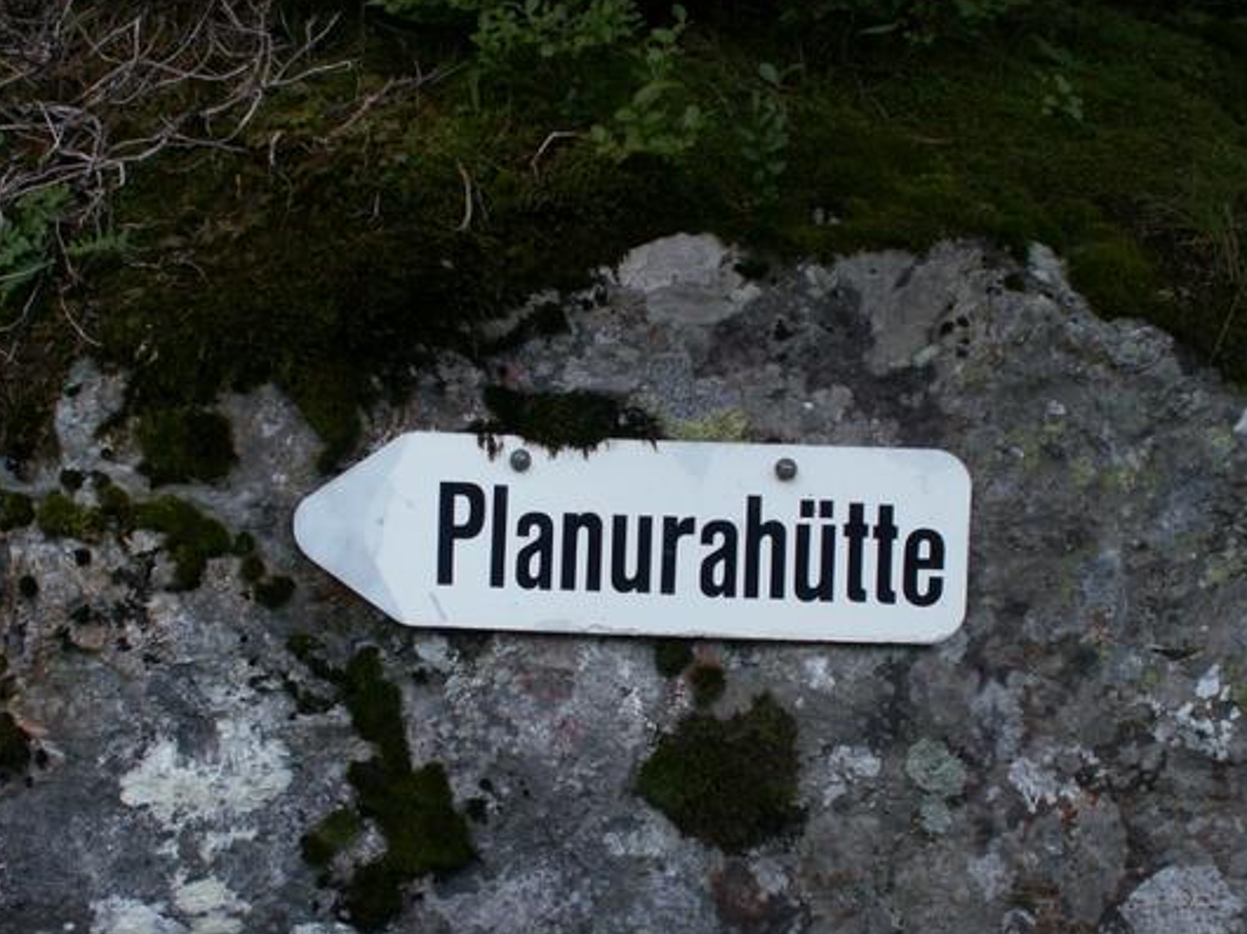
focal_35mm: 58
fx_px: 2088
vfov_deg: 25.2
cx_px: 647
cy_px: 494
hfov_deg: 33.2
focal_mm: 8.03
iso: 50
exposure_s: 1/50
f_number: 3.5
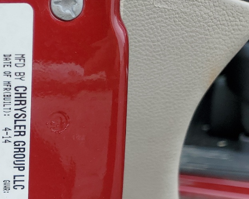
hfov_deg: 27.0
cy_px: 224
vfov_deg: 22.1
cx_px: -19
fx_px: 479
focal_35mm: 65
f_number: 1.5
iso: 50
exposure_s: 1/556
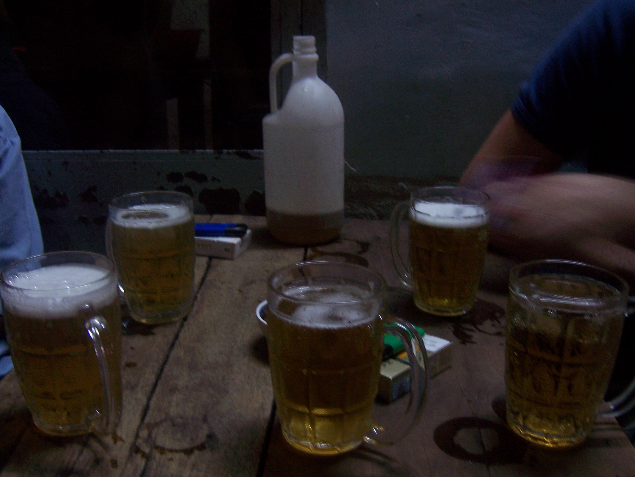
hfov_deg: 51.4
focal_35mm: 36
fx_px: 660
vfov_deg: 39.7
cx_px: 318
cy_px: 238
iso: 160
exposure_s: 1/8
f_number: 2.8
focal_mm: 6.2
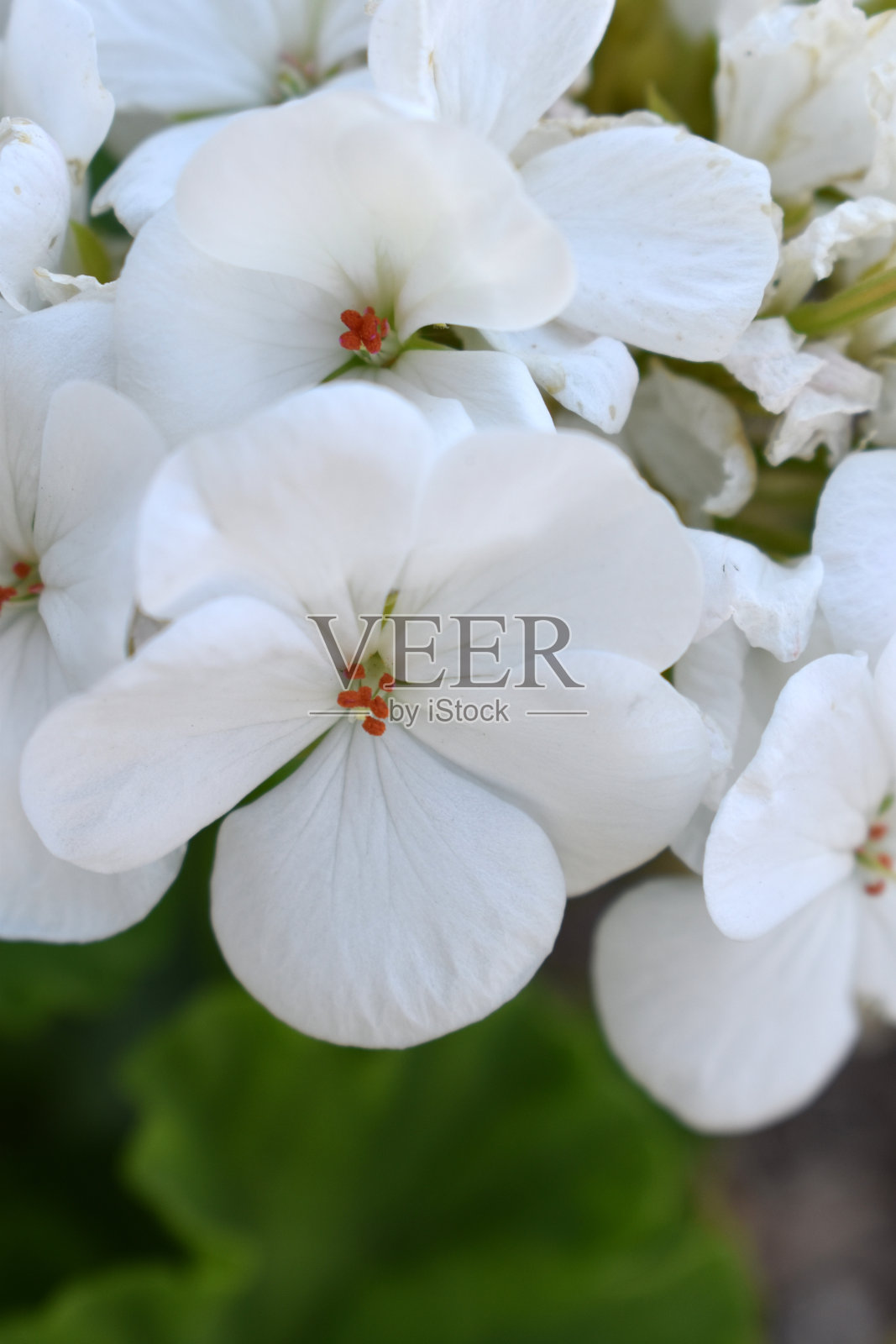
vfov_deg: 24.6
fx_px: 3079
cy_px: 672
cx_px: 448
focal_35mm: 82
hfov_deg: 16.6
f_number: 7.1
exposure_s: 1/250
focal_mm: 55
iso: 200
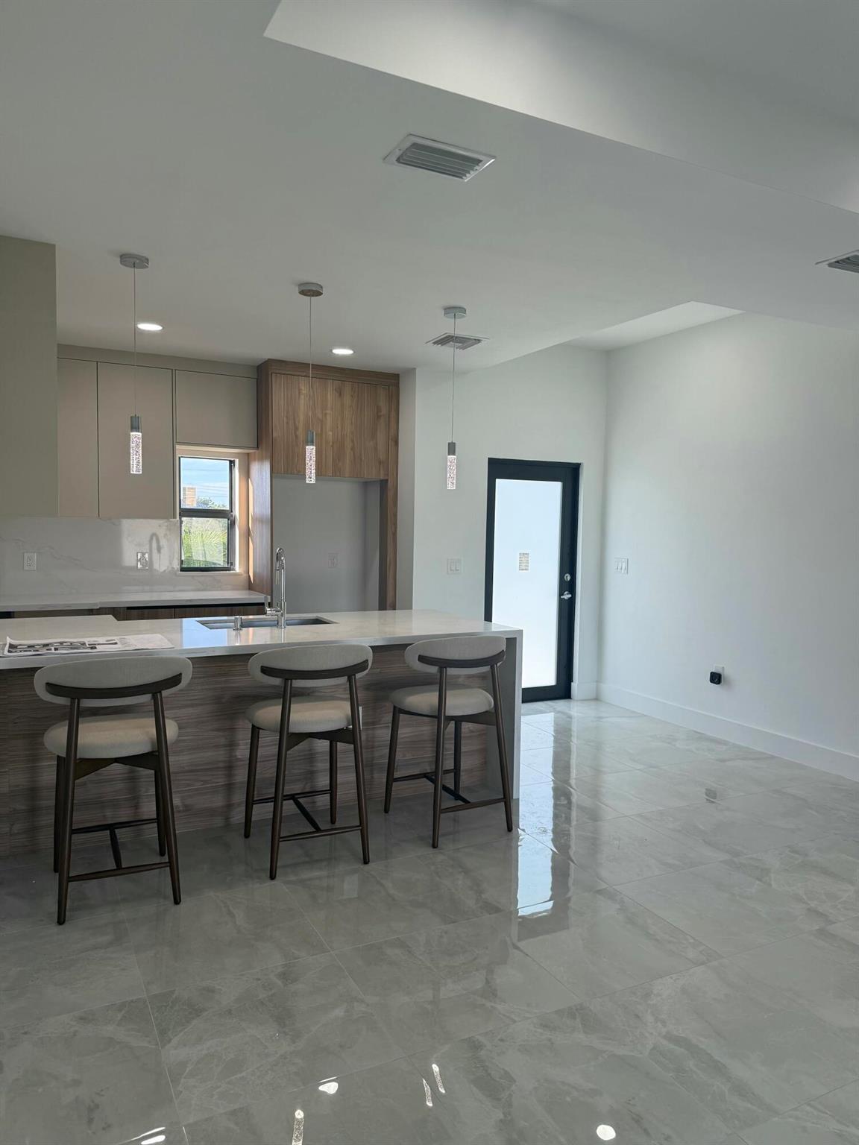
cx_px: 430
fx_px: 794
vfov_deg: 71.6
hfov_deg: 56.8
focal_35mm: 24
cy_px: 572
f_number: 1.78
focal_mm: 6.76
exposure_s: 1/285
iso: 100
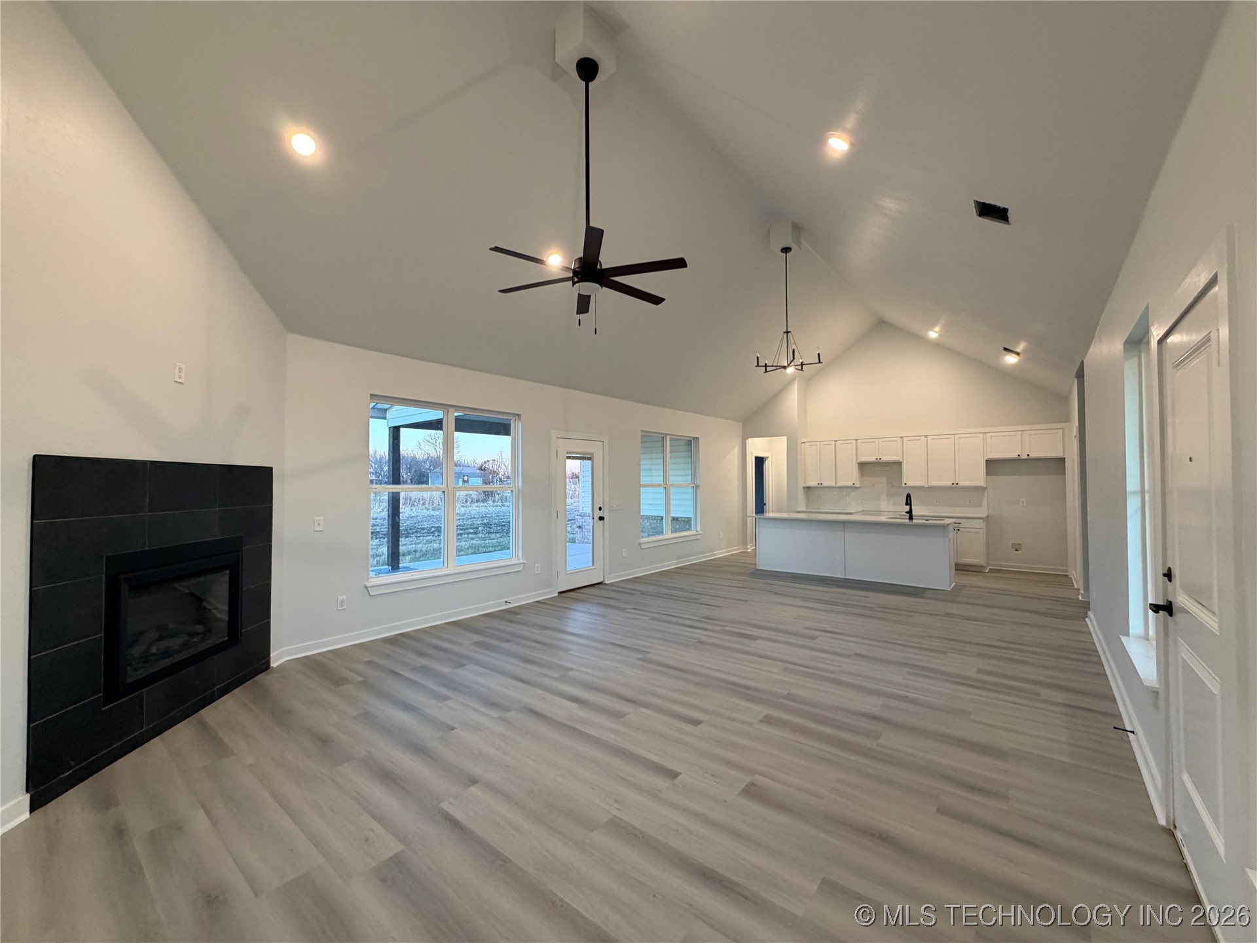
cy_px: 472
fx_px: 508
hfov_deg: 102.1
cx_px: 628
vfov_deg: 85.7
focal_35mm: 14
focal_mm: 2.22
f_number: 2.2
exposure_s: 1/60
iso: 250
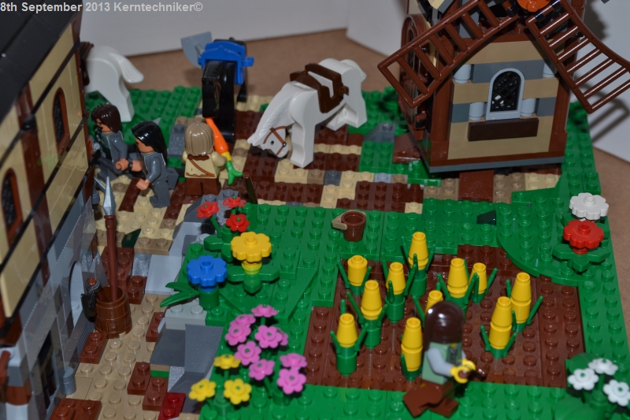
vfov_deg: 20.6
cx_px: 315
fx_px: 1155
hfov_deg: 30.5
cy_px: 210
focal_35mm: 66
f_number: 8
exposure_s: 1/60
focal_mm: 44
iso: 100
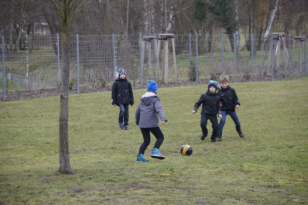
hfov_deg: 10.2
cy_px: 102
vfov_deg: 6.8
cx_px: 154
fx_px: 1731
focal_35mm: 202
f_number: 6.3
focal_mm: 135
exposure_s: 1/160
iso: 800
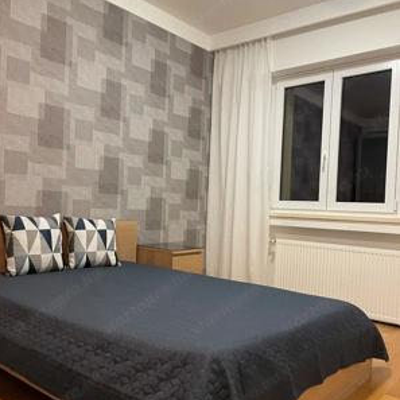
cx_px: 199
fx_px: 405
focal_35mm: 31
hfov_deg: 52.5
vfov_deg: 52.4
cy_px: 221
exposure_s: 1/33
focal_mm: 4.2
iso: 400
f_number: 1.6
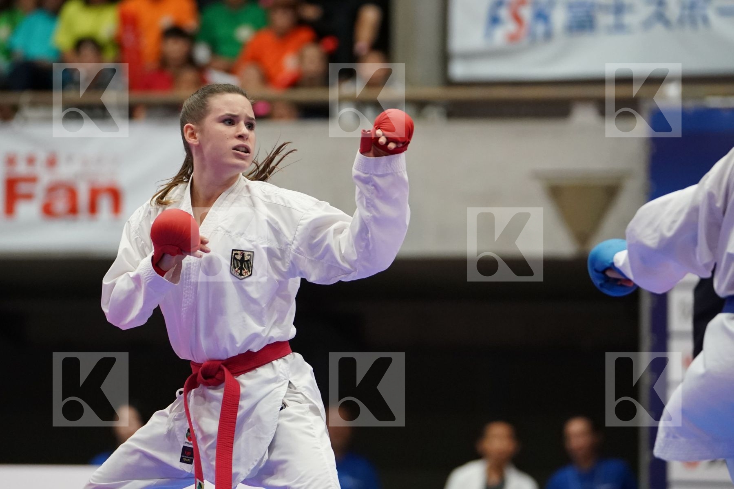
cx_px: 367
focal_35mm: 238
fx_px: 4852
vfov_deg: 5.8
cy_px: 244
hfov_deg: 8.7
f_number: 2.8
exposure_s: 1/1000
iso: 4000
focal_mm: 159
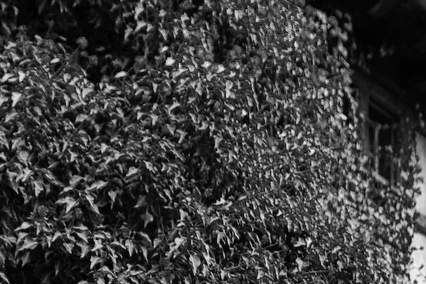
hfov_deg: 15.6
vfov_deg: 9.3
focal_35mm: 128
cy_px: 743
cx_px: -26
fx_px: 1514
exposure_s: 1/320
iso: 100
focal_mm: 24
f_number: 2.8
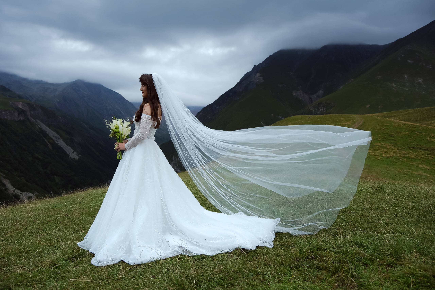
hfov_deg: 69.4
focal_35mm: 26
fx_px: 314
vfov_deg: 49.6
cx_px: 218
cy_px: 145
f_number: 3.6
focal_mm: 17
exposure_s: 1/250
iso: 125
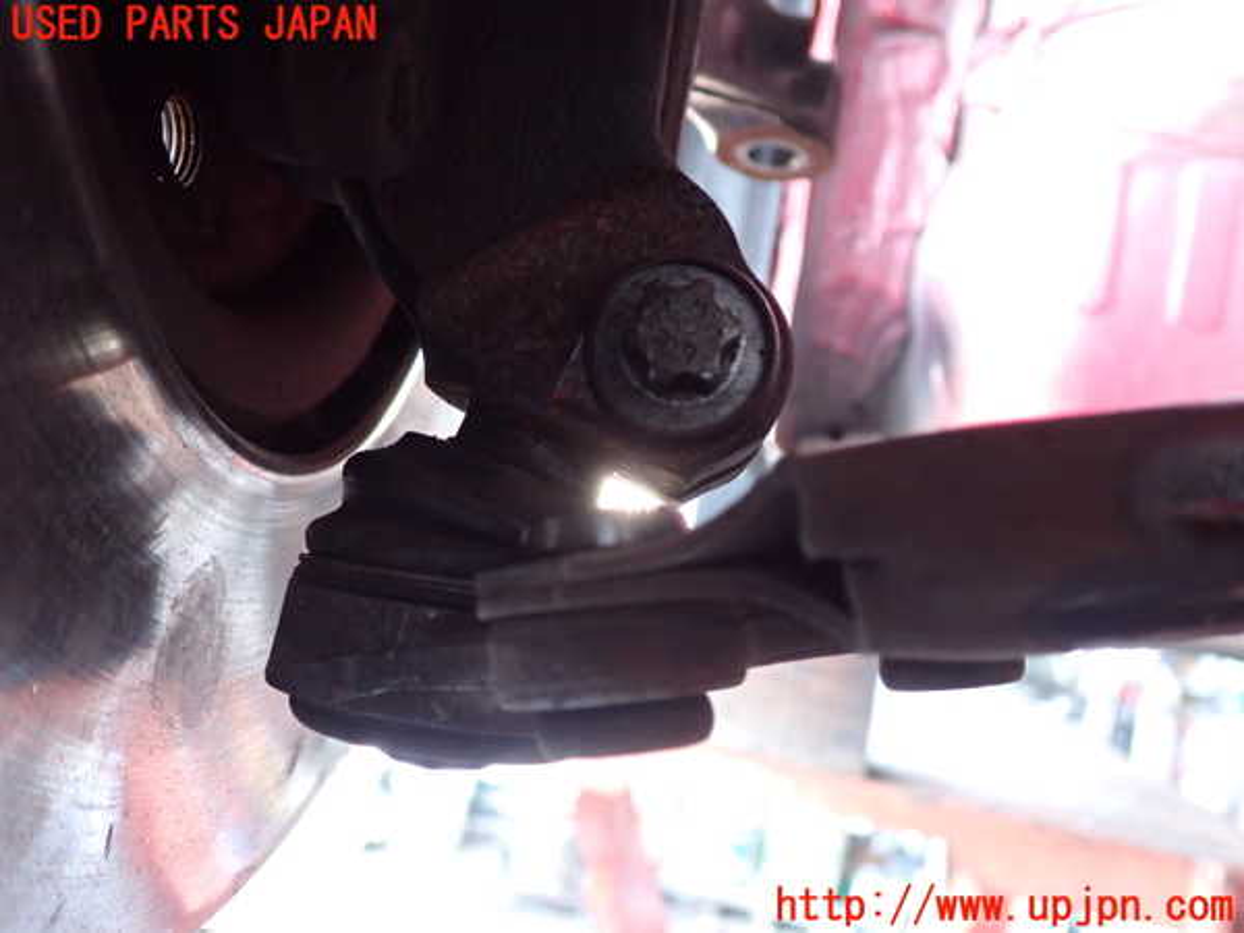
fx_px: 1078
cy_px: 466
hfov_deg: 60.0
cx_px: 622
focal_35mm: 30
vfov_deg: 46.8
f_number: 2.3
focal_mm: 5.4
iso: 640
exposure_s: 1/30
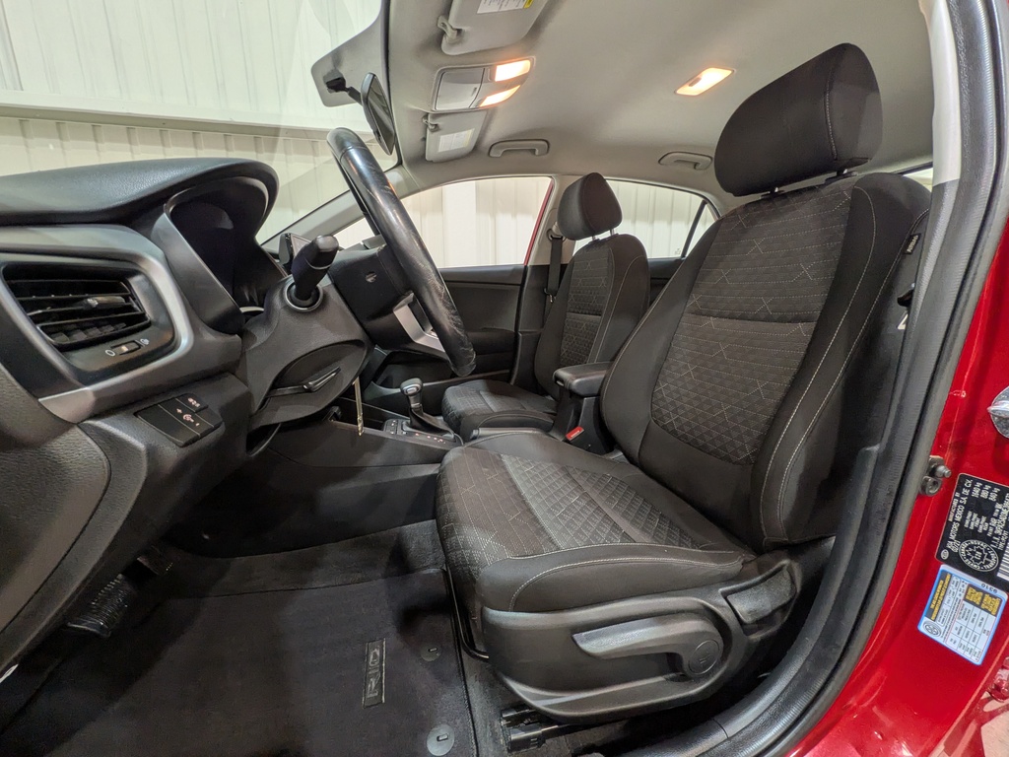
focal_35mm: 14
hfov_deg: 102.1
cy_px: 378
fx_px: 408
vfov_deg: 85.7
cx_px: 504
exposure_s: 1/50
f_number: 2.2
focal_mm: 1.83
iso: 104
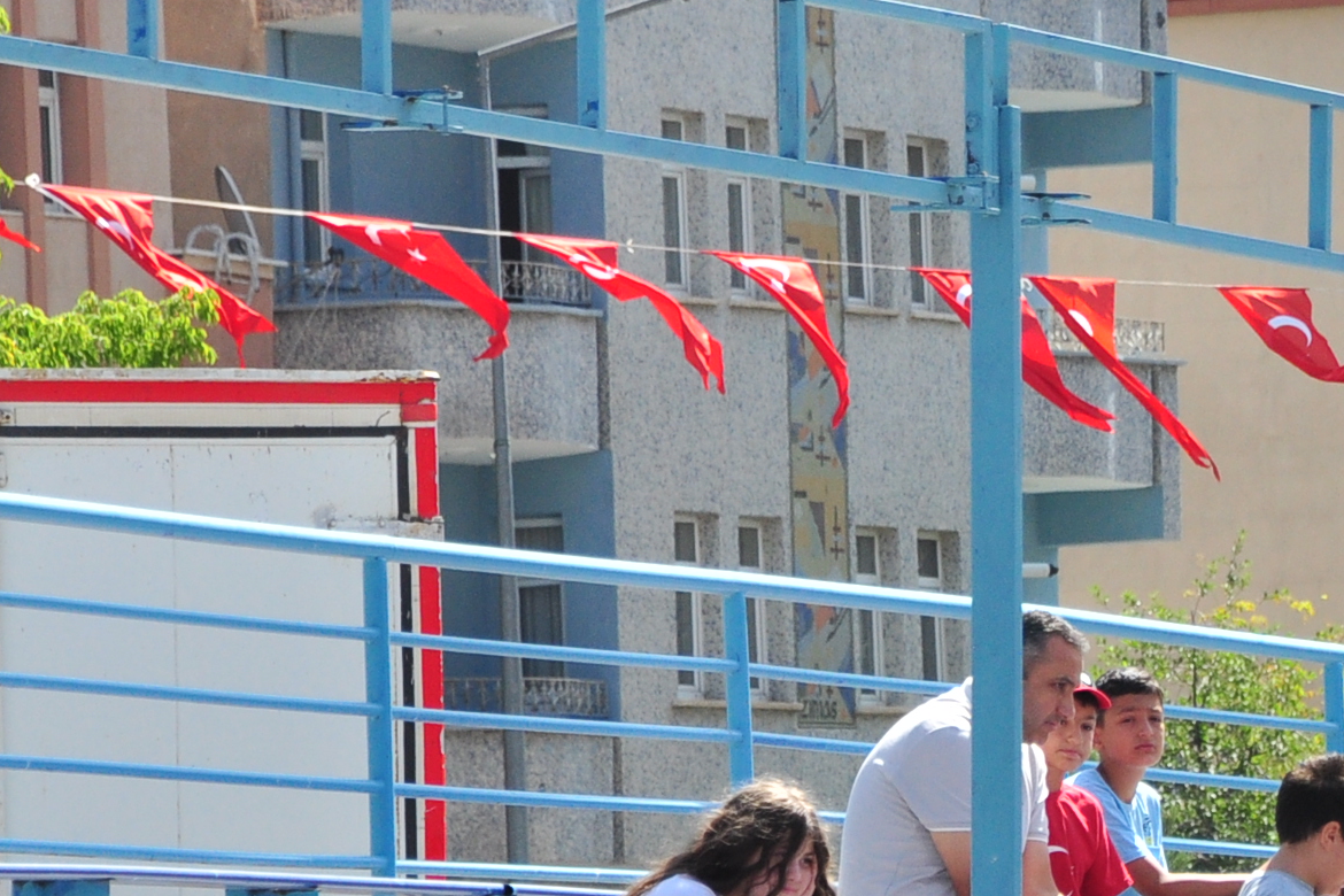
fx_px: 16141
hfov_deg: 4.7
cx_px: 1693
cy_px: 585
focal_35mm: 432
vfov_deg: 3.2
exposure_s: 1/1000
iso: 400
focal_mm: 105
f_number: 8
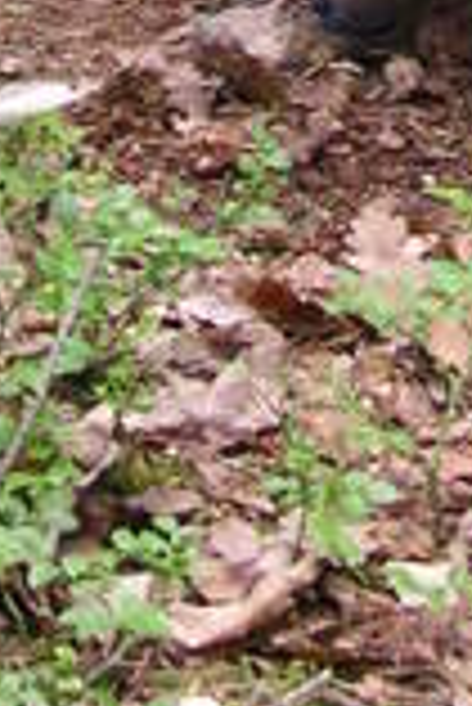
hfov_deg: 7.0
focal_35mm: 196
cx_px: 629
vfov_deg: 9.6
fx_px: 3846
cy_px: -809
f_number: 2.8
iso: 80
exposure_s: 1/45
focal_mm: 6.1
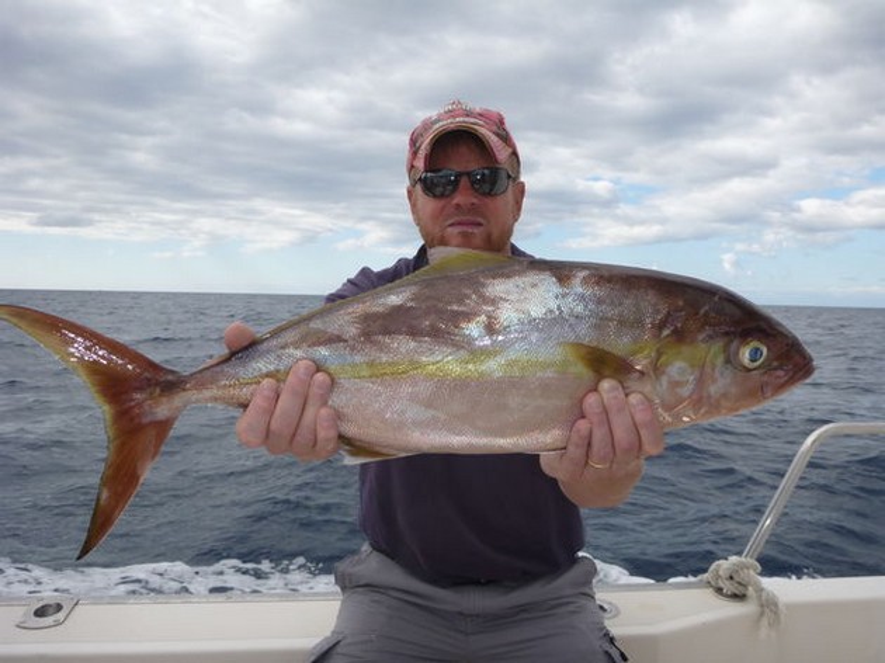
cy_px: 332
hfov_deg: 63.5
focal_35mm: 28
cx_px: 442
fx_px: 716
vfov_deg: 49.7
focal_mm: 4.9
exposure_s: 1/800
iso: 100
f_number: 3.3
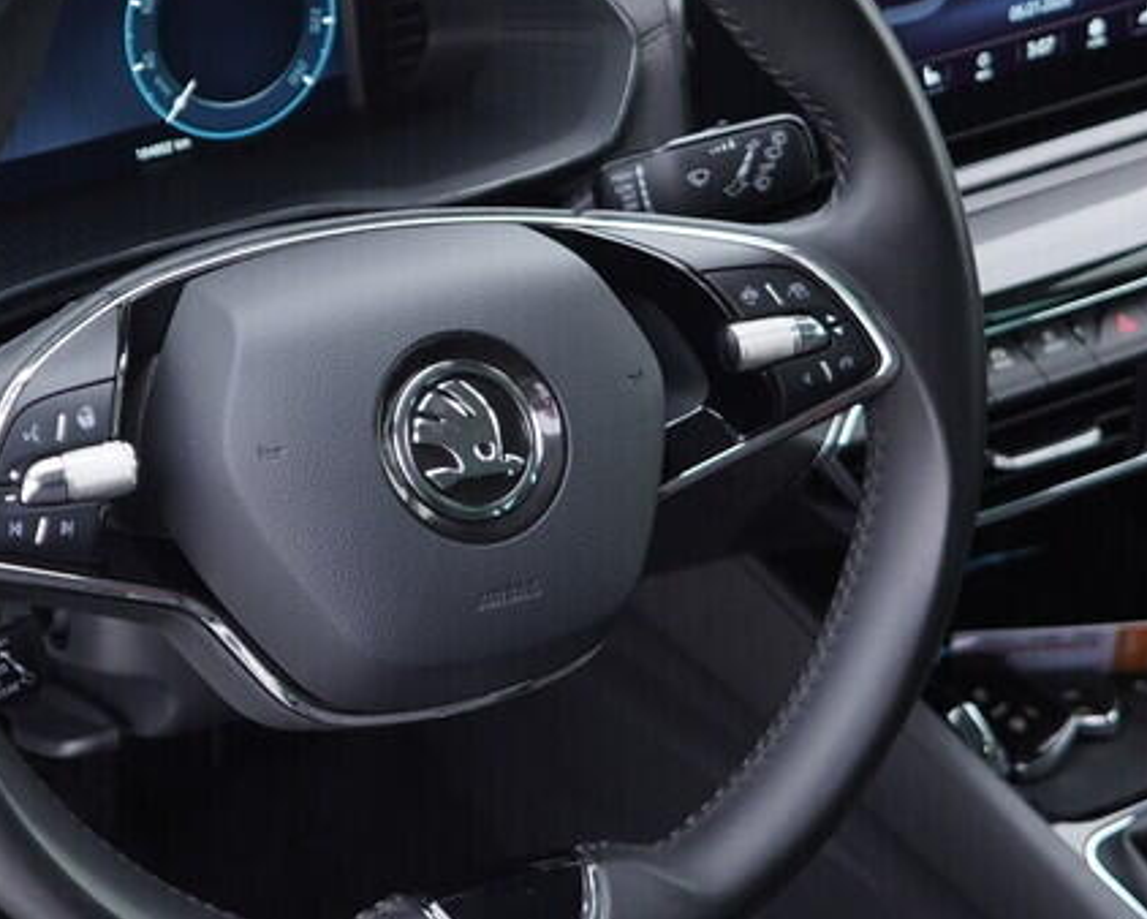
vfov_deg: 18.7
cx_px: 288
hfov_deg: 23.0
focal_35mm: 82
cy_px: 368
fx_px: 2785
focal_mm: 24
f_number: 2.8
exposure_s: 1/40
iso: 250
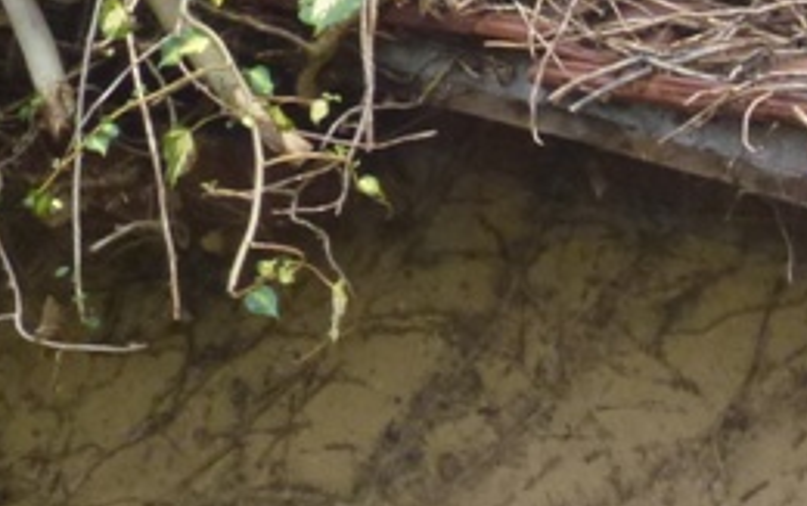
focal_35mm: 646
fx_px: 14220
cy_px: 518
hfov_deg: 3.2
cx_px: 1496
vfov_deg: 2.0
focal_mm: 27.7
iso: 250
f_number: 5.3
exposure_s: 1/100
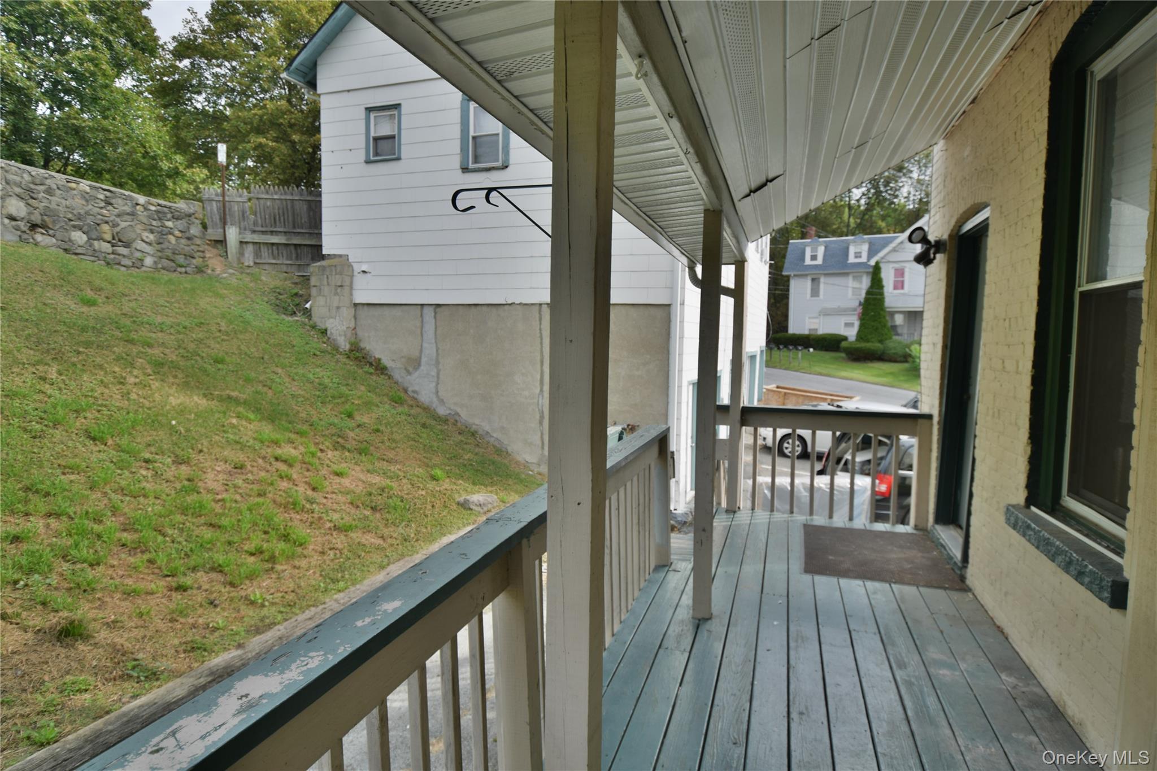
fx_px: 627
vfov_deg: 63.2
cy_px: 386
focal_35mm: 20
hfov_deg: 85.4
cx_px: 578
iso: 140
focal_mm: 13
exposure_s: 1/400
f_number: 4.5
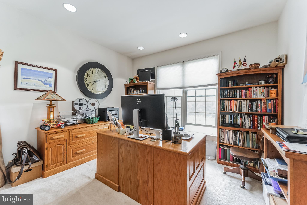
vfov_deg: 81.2
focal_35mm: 14
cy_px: 102
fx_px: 119
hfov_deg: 104.3
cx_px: 154
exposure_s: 1/15
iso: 500
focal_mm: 14
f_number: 6.3
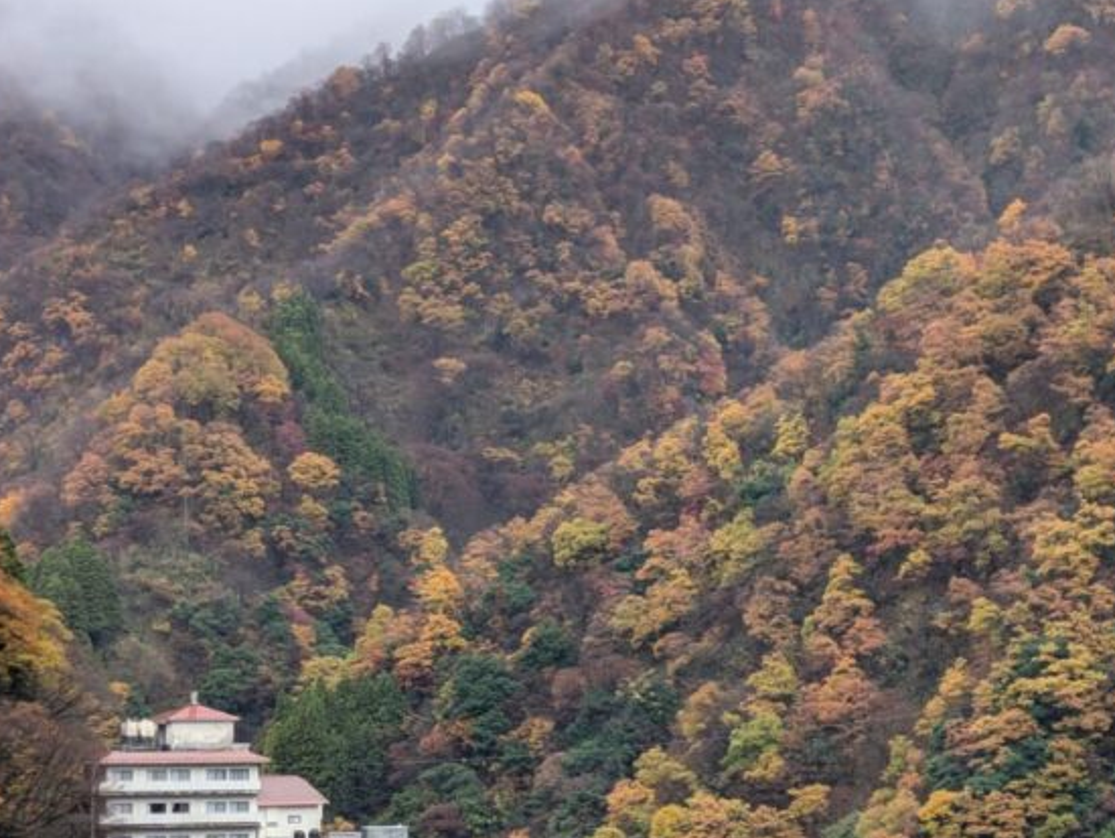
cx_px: 789
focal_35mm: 95
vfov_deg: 15.5
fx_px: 3061
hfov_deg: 20.5
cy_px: 596
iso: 45
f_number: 1.89
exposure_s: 1/301
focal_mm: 5.43
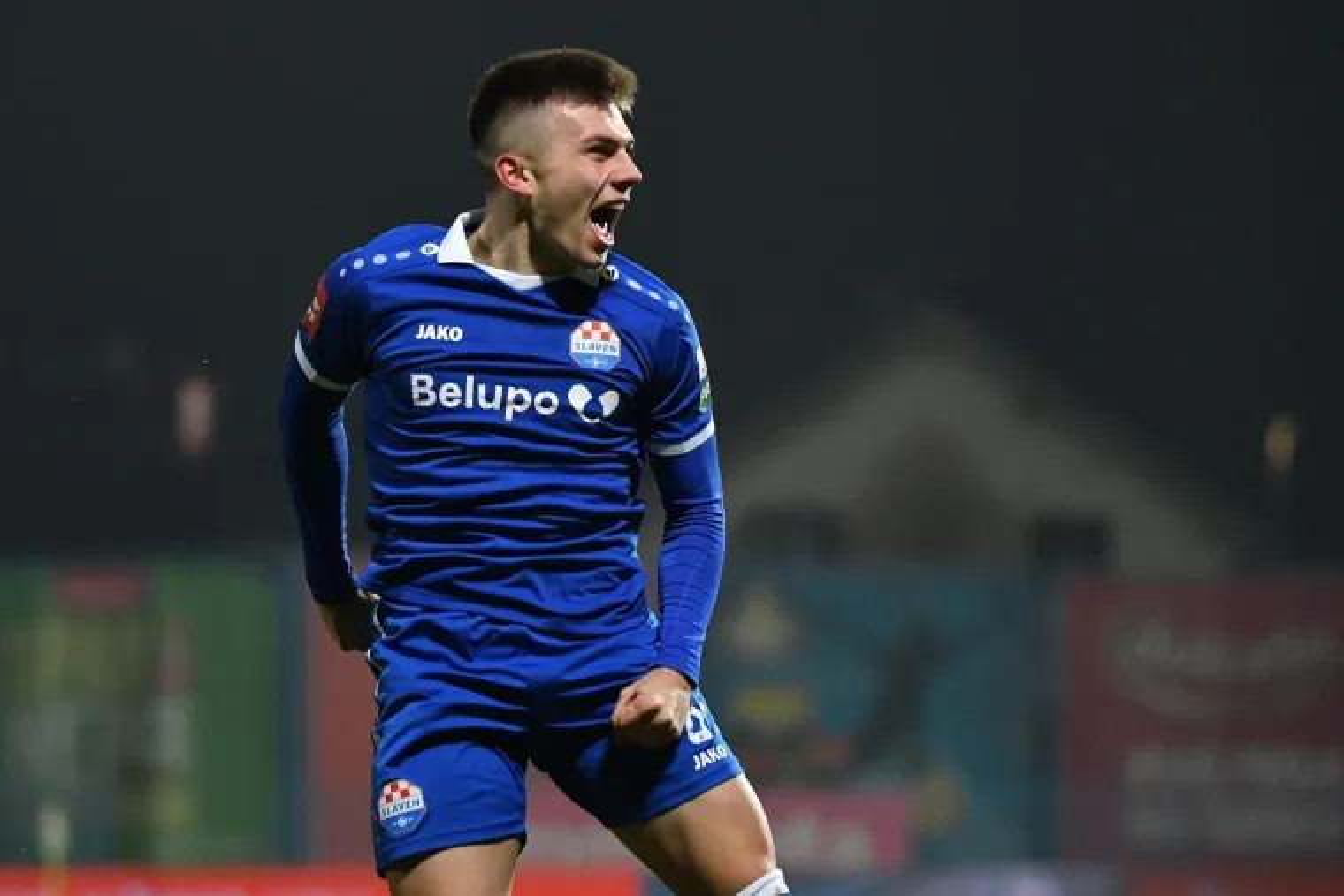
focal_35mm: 210
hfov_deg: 9.8
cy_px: 448
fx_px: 7841
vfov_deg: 6.5
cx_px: 672
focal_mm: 210
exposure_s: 1/1250
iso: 4000
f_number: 4
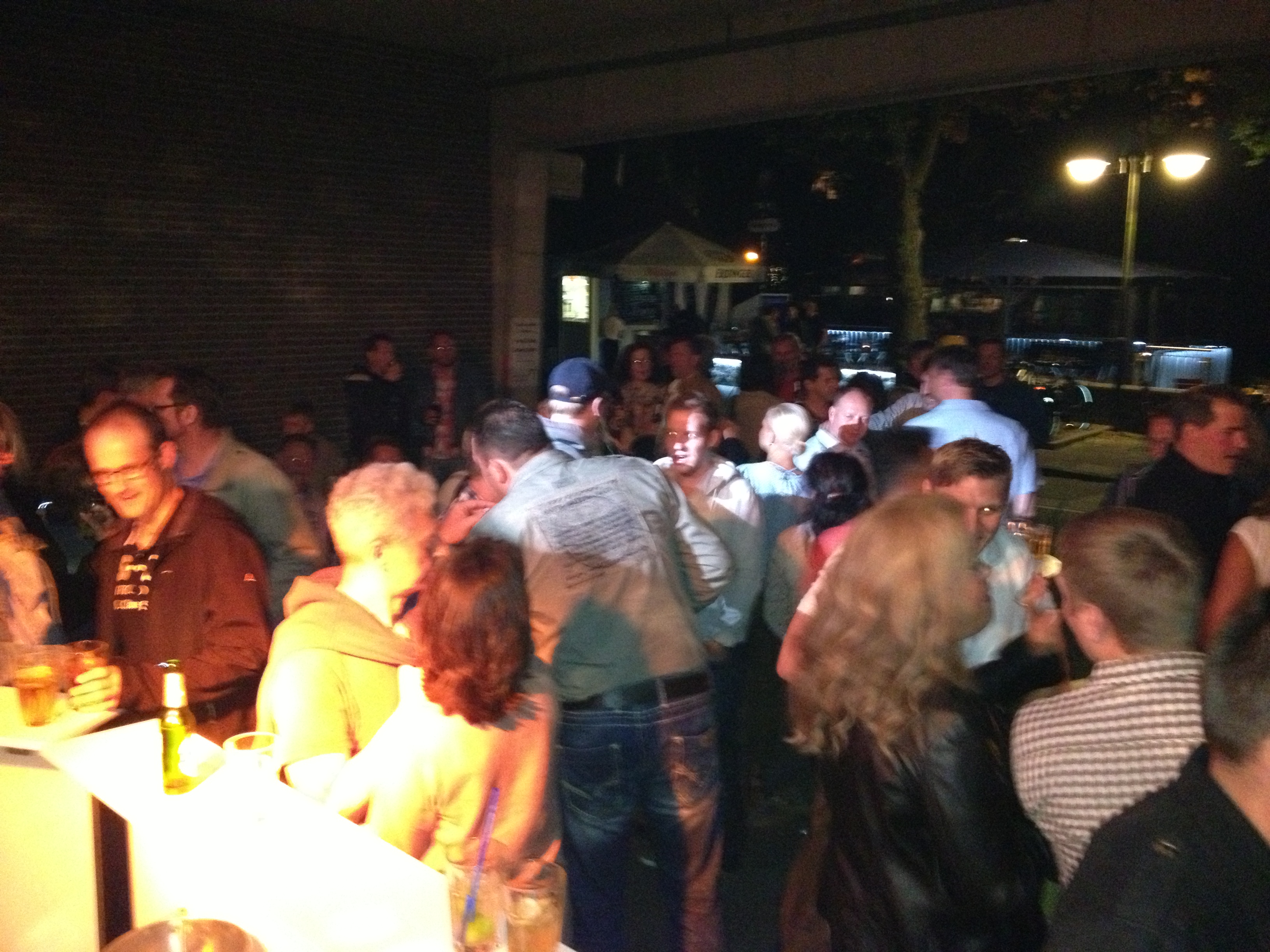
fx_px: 1284
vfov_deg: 40.7
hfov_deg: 52.6
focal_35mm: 35
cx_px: 635
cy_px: 476
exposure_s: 1/16
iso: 800
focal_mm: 4.28
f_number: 2.4
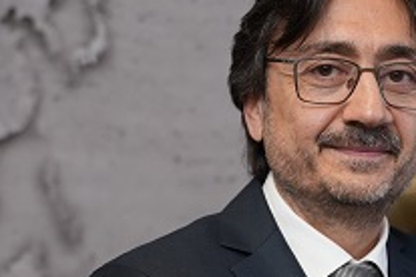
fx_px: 1089
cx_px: 318
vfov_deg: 14.3
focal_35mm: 94
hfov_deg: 21.4
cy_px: 277
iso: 640
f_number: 3.2
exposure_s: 1/100
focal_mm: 33.1
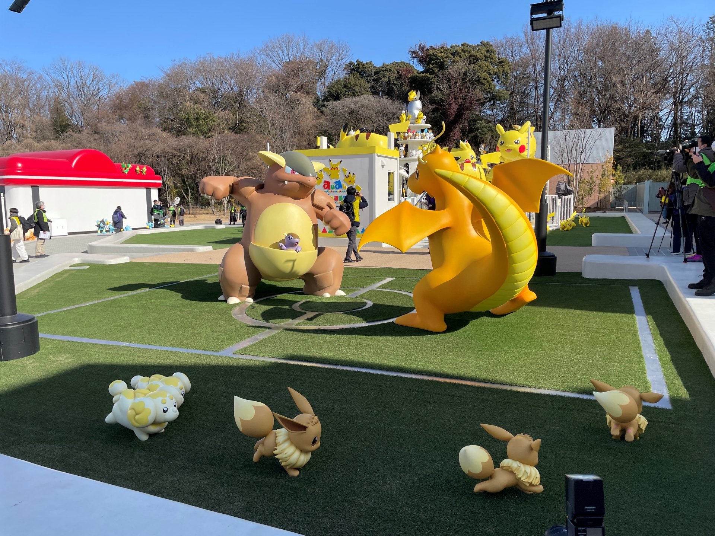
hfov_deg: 67.3
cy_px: 268
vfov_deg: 53.1
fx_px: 537
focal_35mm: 26
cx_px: 358
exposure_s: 1/2747
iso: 32
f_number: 1.6
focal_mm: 4.2
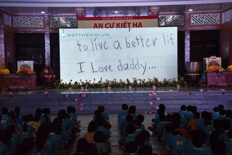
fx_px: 612
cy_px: 78
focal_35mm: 95
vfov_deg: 14.4
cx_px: 116
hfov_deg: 21.4
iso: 6400
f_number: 22
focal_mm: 95
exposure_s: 1/40
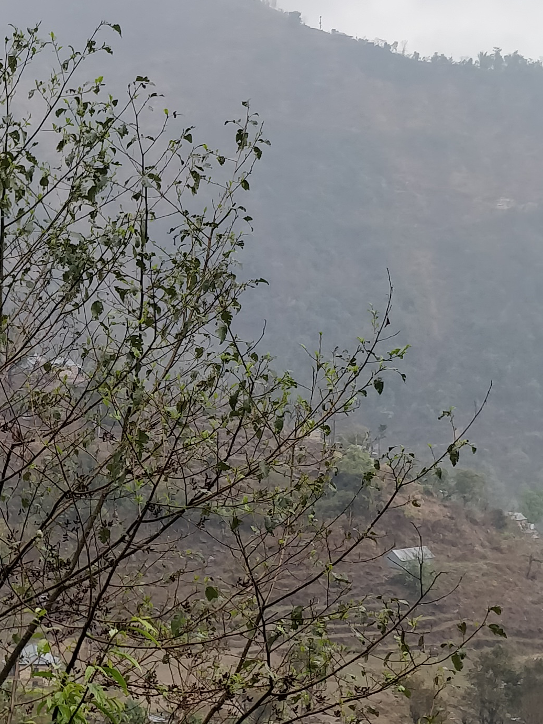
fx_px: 1673
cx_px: -69
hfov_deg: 17.7
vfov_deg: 24.4
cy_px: 394
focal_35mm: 80
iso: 200
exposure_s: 1/967
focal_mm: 4.1
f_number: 1.7
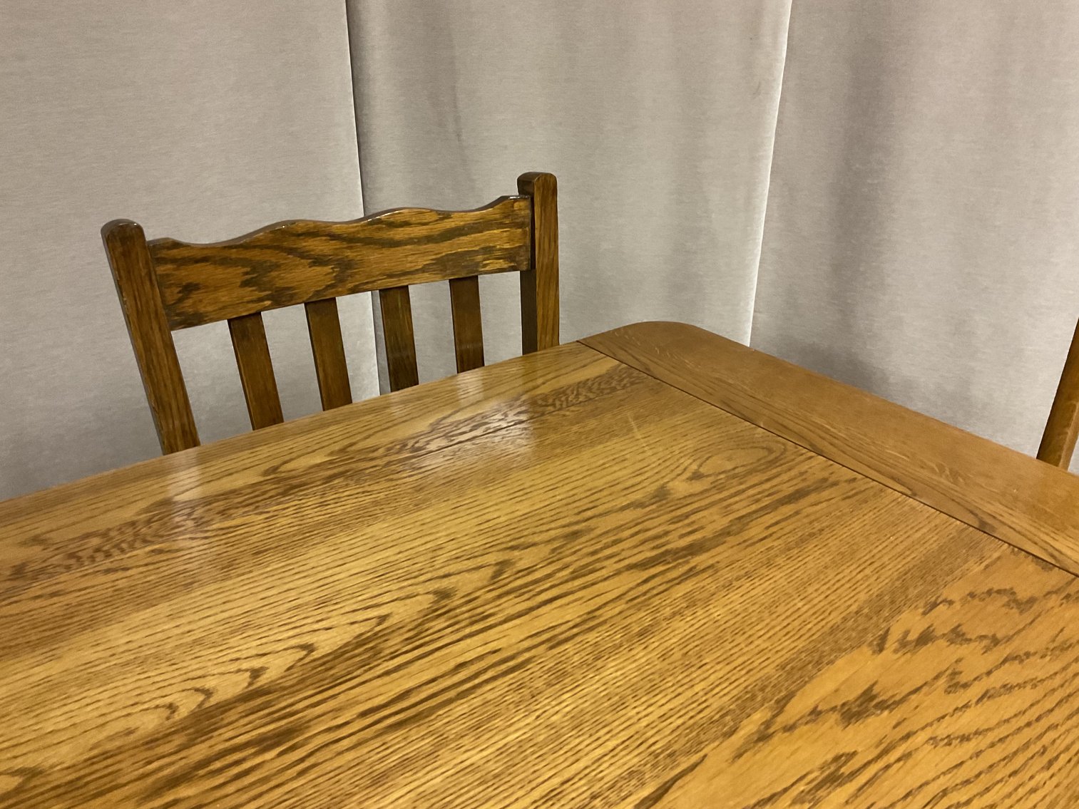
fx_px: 904
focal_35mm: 29
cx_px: 540
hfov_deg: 61.7
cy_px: 404
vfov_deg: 48.2
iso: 200
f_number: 1.8
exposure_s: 1/40
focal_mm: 3
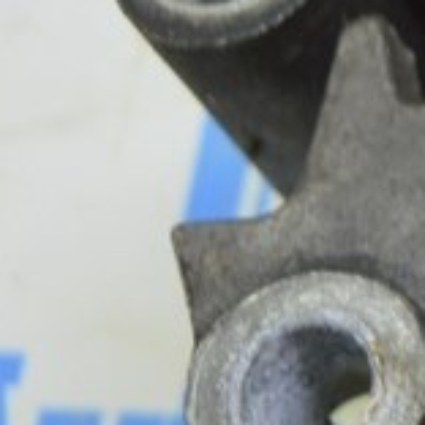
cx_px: 1240
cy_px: 48
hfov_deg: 6.1
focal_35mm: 267
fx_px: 3709
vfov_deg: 6.5
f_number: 5.6
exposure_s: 1/20
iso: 400
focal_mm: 32
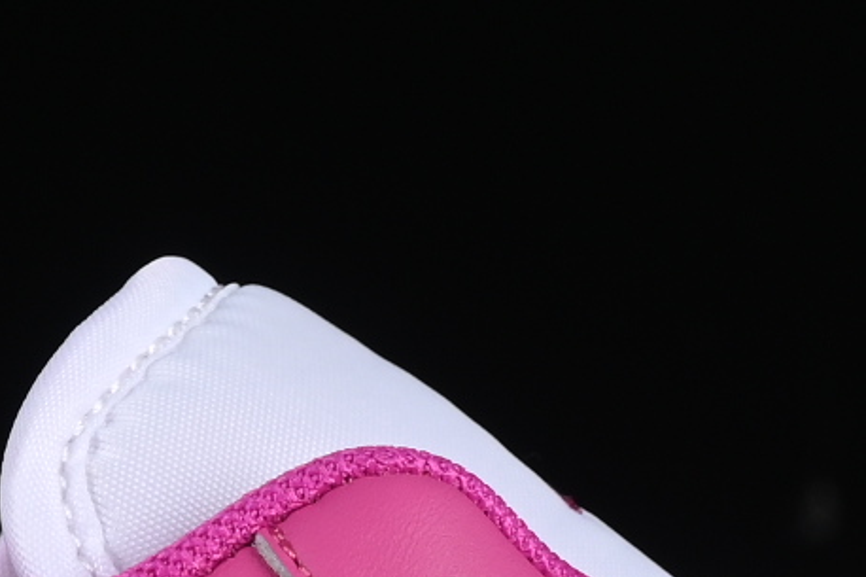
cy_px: 757
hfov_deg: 4.5
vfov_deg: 3.0
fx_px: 10965
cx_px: 745
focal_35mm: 456
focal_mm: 50
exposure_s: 1/80
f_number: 8
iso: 160
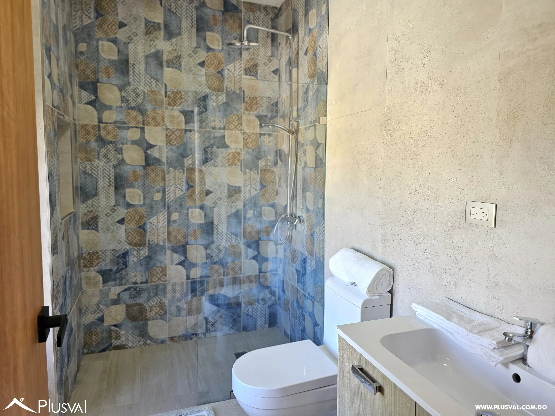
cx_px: 278
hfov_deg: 73.9
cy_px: 208
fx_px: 369
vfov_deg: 58.9
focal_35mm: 23
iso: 100
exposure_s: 1/120
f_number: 1.7
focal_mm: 6.3
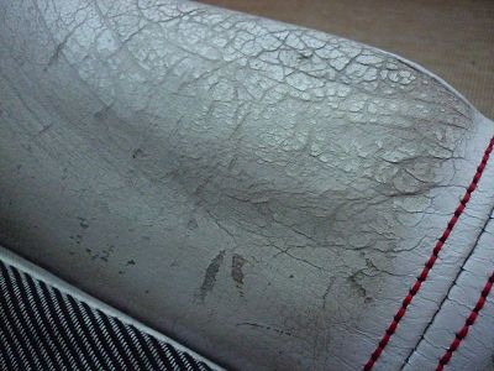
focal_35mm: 33
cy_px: 186
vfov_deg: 42.9
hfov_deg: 55.4
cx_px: 247
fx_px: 471
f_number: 2.8
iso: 800
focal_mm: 5.5
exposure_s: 1/50
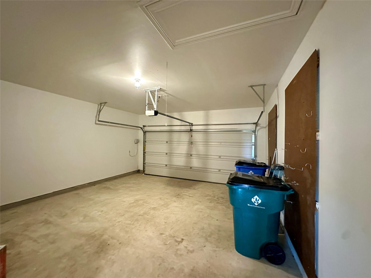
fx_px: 150
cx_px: 186
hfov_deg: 102.1
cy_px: 139
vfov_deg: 85.7
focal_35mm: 14
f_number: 2.2
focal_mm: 2.22
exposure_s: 1/40
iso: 1250
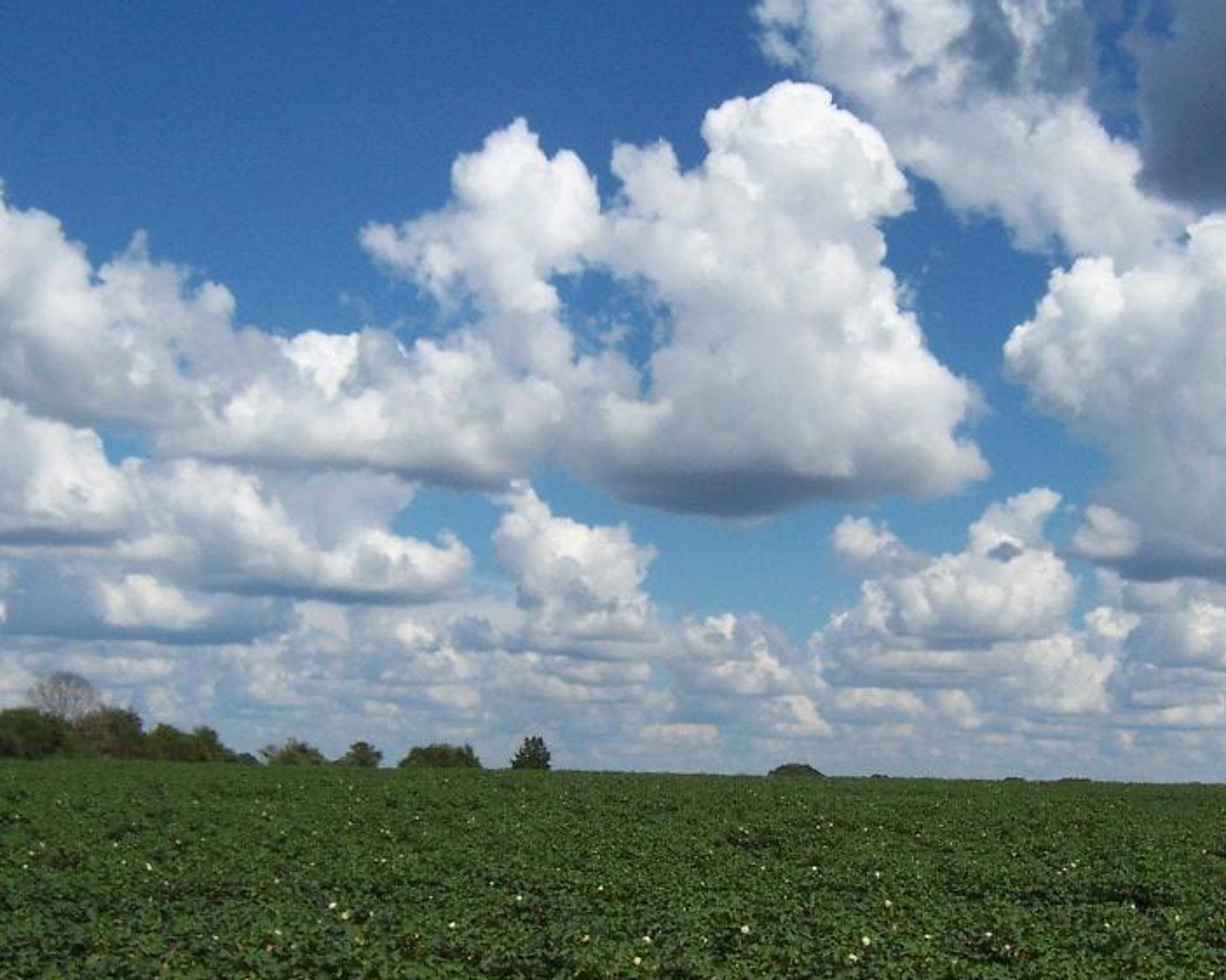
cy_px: 657
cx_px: 823
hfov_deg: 33.8
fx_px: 1995
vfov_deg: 27.4
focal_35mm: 55
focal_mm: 5.5
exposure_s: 1/750
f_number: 5.6
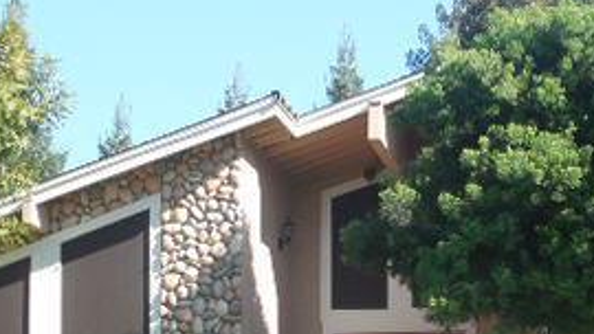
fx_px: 1953
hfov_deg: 17.1
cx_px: 502
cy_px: 334
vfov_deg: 9.7
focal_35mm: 124
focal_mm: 8.7
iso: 125
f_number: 4
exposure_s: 1/320
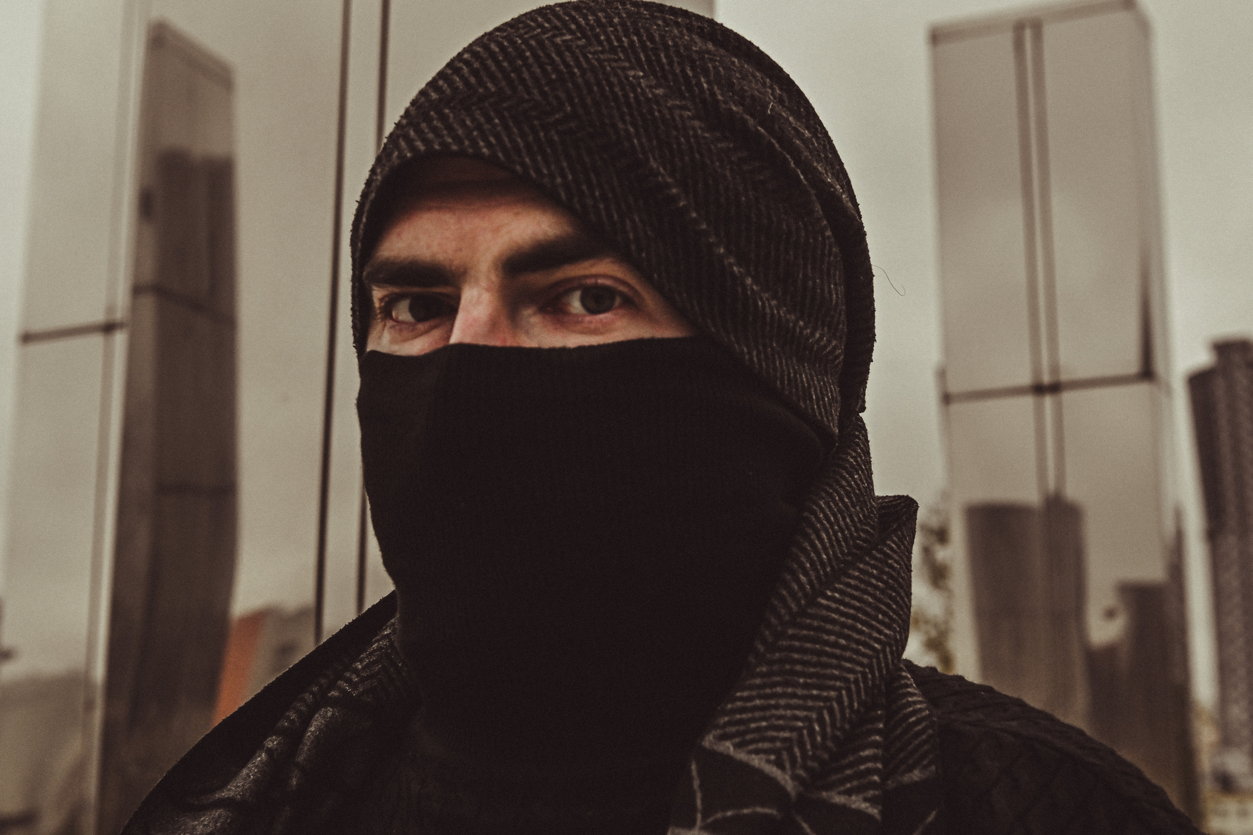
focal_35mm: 51
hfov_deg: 38.9
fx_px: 1775
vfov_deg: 26.5
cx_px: 626
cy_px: 418
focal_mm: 34
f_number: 4.5
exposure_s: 1/800
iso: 320
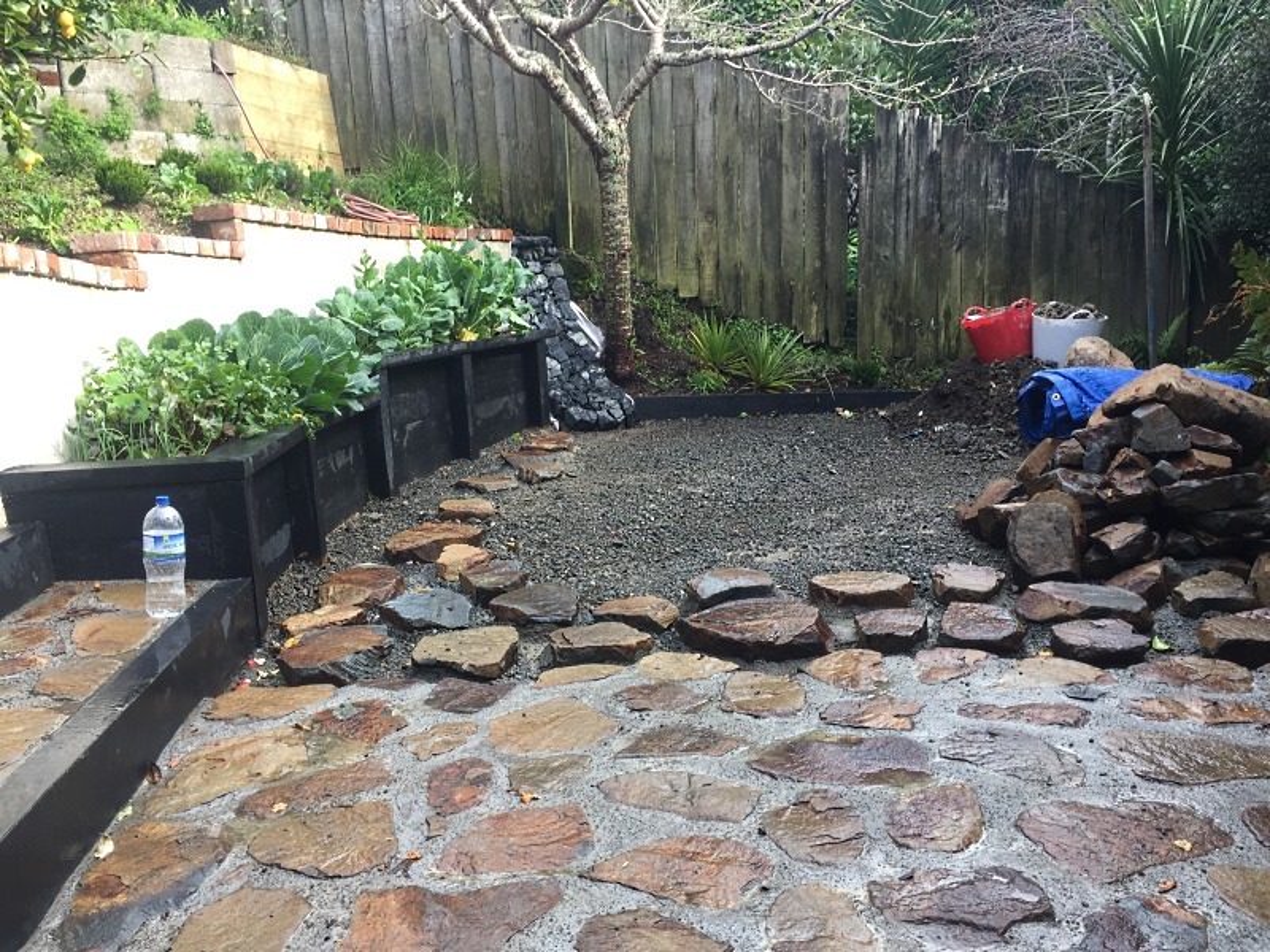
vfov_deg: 48.2
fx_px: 1064
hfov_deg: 61.7
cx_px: 635
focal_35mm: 29
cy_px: 476
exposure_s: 1/113
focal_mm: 4.15
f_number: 2.2
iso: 32
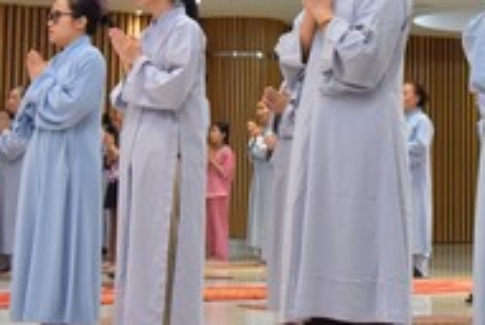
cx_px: 429
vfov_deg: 10.6
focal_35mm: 129
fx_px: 1741
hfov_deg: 15.7
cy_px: 1
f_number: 5
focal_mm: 38
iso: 1250
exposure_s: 1/125
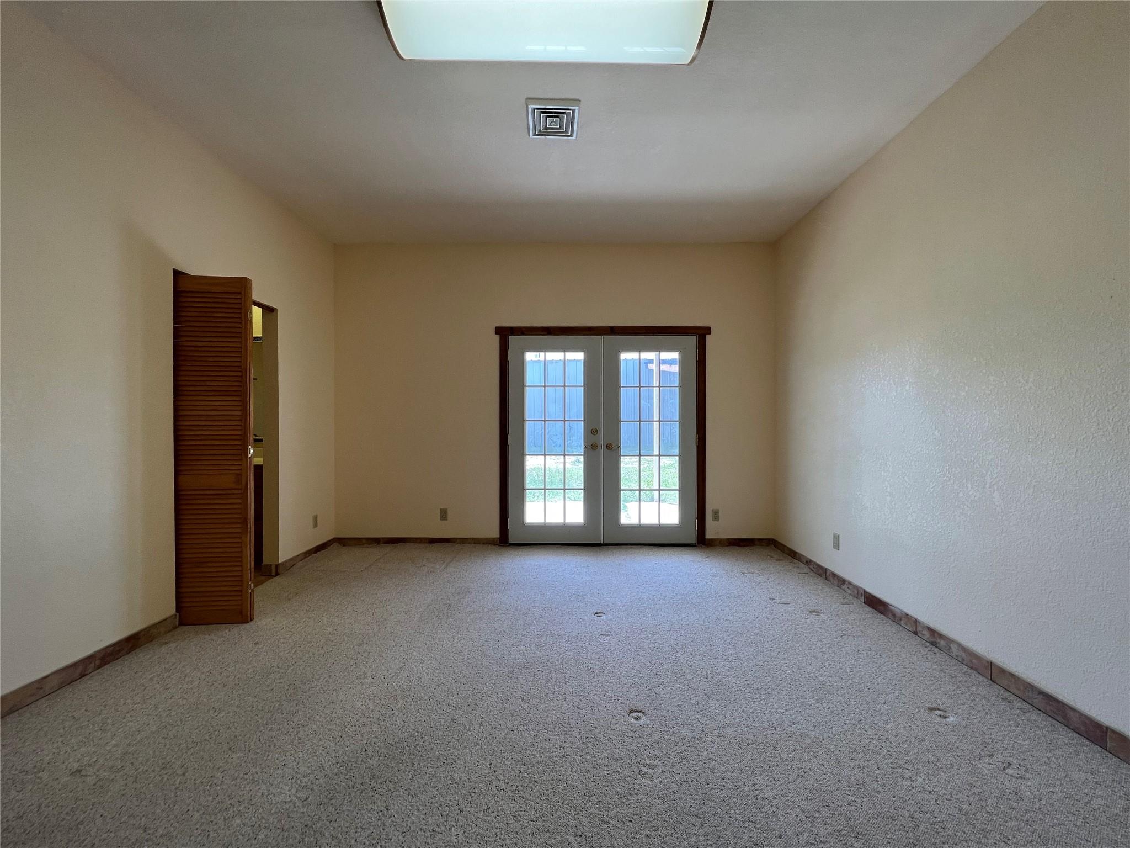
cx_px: 565
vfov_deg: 89.9
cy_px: 424
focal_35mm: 13
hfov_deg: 106.2
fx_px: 424
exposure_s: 1/122
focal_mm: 1.57
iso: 40
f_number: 1.8
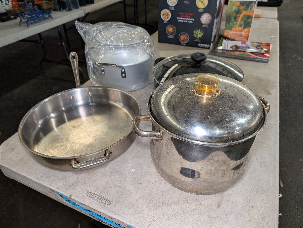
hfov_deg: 71.5
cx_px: 152
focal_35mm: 24
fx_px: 210
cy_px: 114
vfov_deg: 56.9
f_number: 1.68
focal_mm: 6.9
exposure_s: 1/395
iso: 666
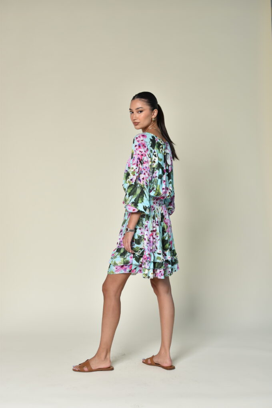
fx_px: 595
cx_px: 136
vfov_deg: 37.9
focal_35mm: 52
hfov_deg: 25.8
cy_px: 204
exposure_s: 1/200
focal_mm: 35
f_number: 4
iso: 100
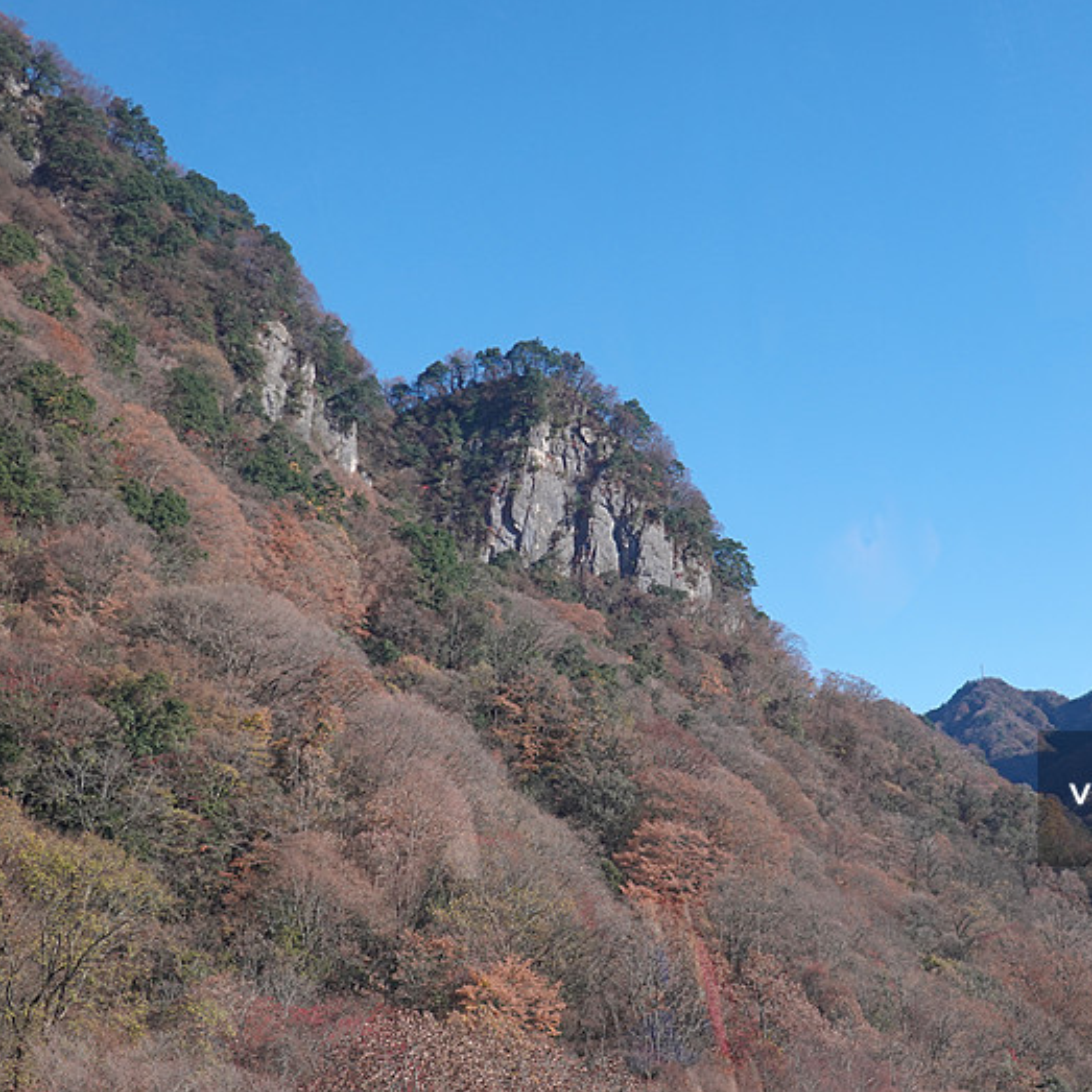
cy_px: 540
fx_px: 1856
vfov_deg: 32.8
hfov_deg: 32.7
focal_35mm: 52
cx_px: 668
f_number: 4
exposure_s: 1/320
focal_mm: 14.99
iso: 125
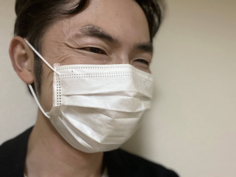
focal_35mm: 30
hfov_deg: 60.0
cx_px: 118
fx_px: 205
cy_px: 88
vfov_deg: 46.8
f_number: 2.2
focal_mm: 2.71
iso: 250
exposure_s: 1/50
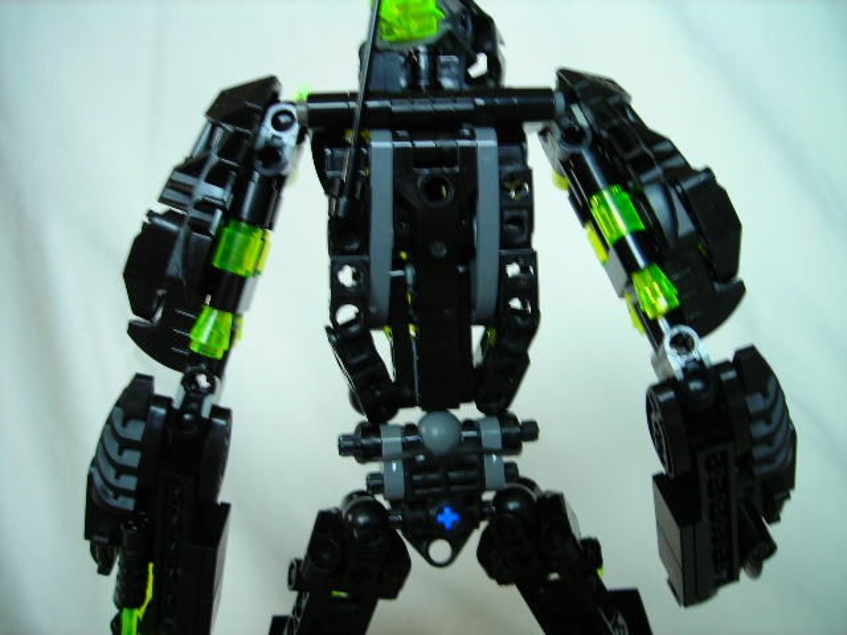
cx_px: 424
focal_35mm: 38
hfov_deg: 49.0
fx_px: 930
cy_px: 318
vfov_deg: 37.7
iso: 50
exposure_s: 1/15.4
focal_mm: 6.3
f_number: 3.2
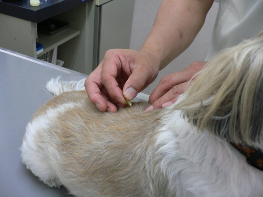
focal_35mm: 35
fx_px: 266
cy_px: 98
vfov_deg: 40.7
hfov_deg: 52.6
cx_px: 132
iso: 150
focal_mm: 5.8
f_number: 2.8
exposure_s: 1/15
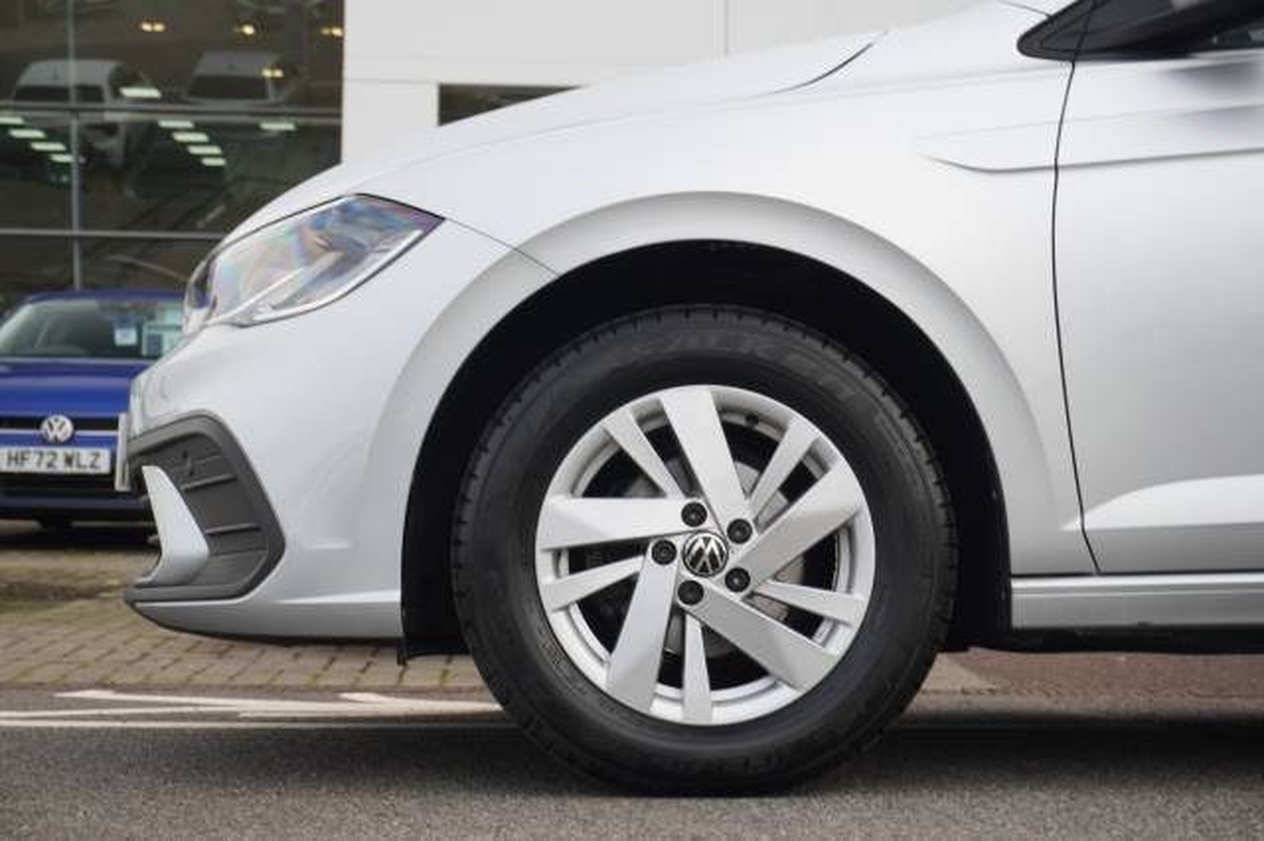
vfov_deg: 22.1
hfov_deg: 32.6
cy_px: 420
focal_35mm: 62
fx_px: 2158
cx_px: 632
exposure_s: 1/80
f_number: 5.6
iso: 100
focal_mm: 41
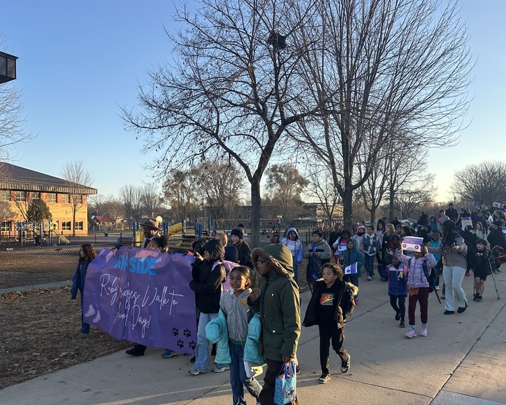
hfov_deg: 53.7
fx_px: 494
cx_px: 197
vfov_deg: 44.4
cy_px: 239
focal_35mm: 33
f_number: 1.78
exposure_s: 1/1062
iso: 80
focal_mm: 6.86
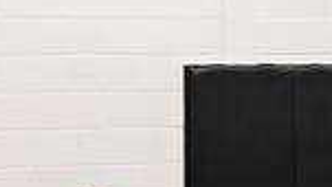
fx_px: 2545
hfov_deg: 7.4
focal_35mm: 289
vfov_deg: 4.2
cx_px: 482
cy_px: 235
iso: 3200
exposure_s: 1/100
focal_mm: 58
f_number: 5.6
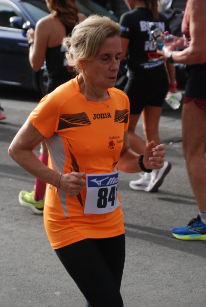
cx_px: 103
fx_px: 961
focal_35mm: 112
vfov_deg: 18.1
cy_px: 154
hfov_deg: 12.2
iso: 1000
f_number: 5.6
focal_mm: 75
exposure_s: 1/1250
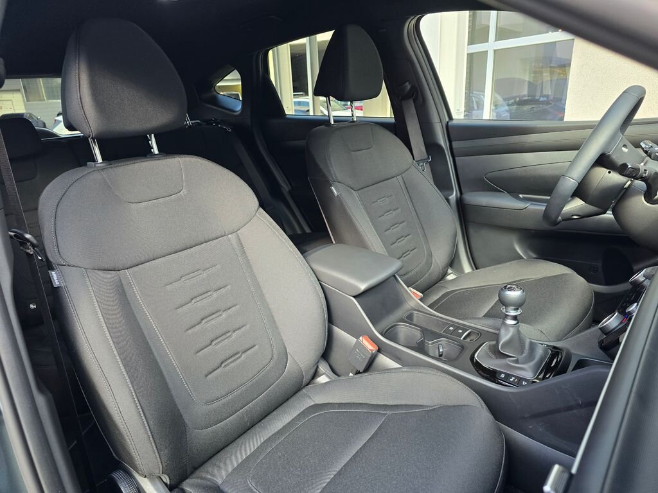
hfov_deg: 73.9
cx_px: 329
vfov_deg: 58.9
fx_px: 437
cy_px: 246
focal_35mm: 23
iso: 125
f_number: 1.7
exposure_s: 1/180
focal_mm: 6.3
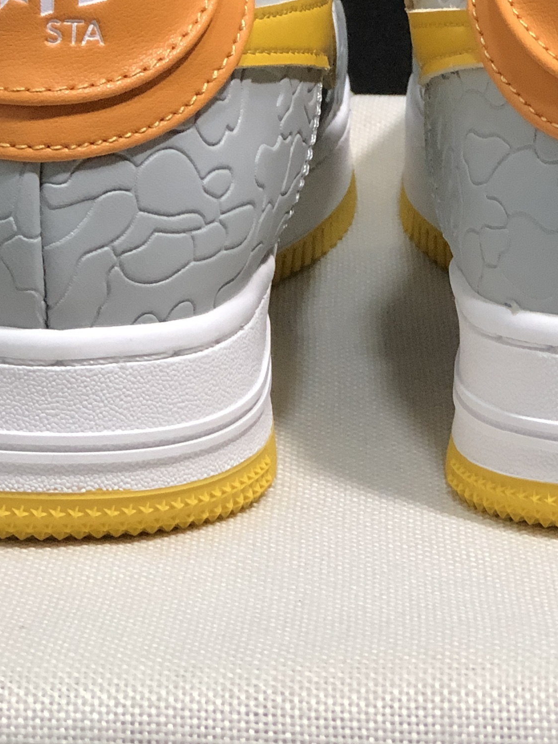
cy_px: 30
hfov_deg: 9.6
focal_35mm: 154
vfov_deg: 12.7
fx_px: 3310
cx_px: 390
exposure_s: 1/30
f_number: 2.8
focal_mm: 6.6
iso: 80
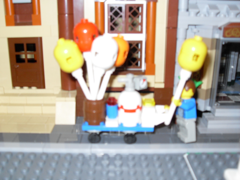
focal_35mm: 37
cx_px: 120
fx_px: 257
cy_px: 90
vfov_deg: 38.7
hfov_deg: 50.1
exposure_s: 1/45
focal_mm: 6.3
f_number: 2.8
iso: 100
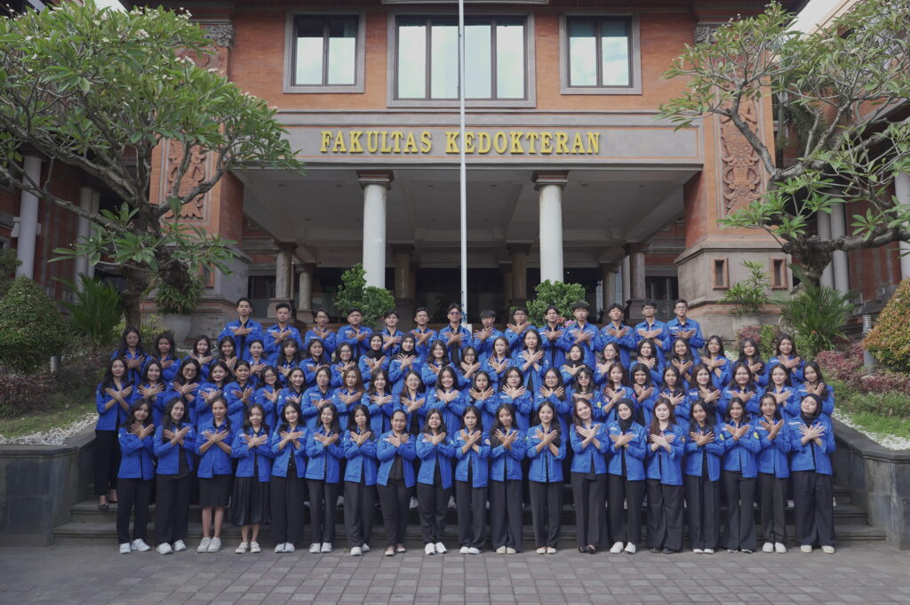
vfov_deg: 46.3
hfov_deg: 65.5
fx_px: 707
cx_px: 455
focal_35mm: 28
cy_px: 302
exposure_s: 1/100
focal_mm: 28
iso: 100
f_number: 4.5
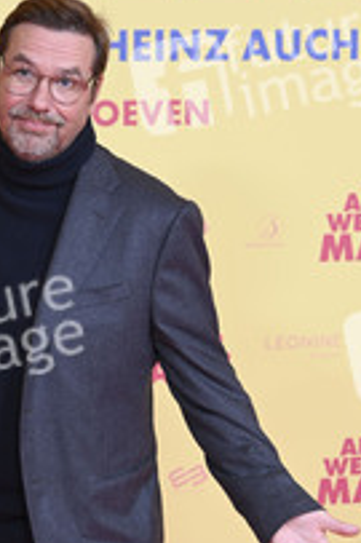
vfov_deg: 13.8
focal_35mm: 148
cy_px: 473
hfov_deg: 9.2
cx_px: 24
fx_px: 2230
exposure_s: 1/160
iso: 500
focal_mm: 75
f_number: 5.6
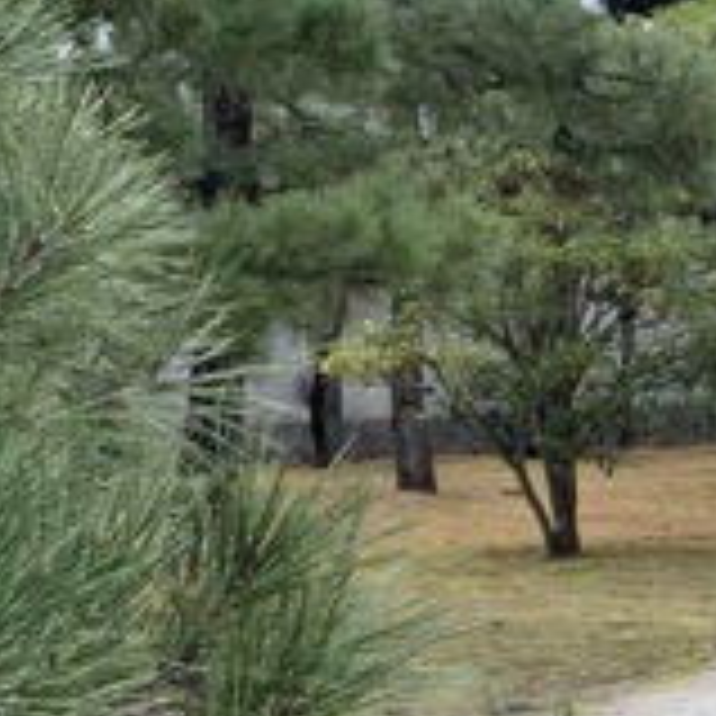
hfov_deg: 10.8
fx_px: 3604
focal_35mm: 154
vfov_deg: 11.3
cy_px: 320
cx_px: 1146
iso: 25
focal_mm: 4.25
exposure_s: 1/526
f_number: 1.8
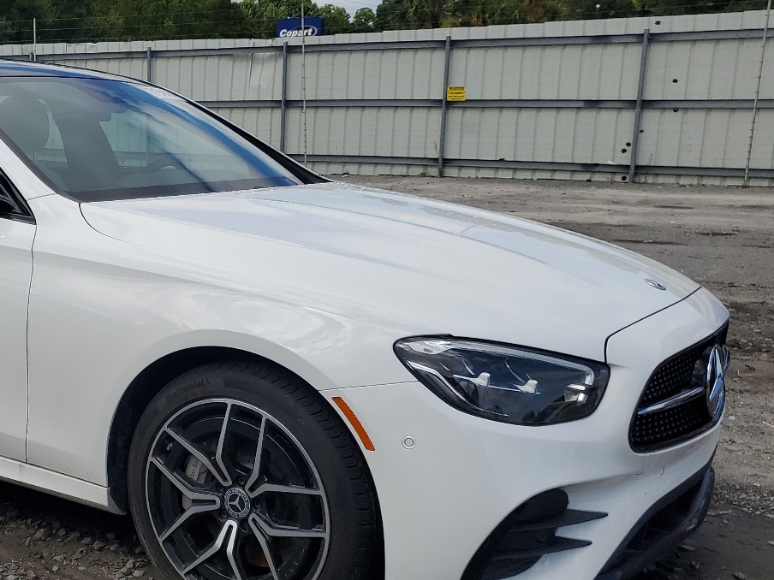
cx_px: 164
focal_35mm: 46
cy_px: 361
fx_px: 1029
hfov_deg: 39.7
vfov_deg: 31.4
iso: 50
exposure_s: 1/5000
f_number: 1.5
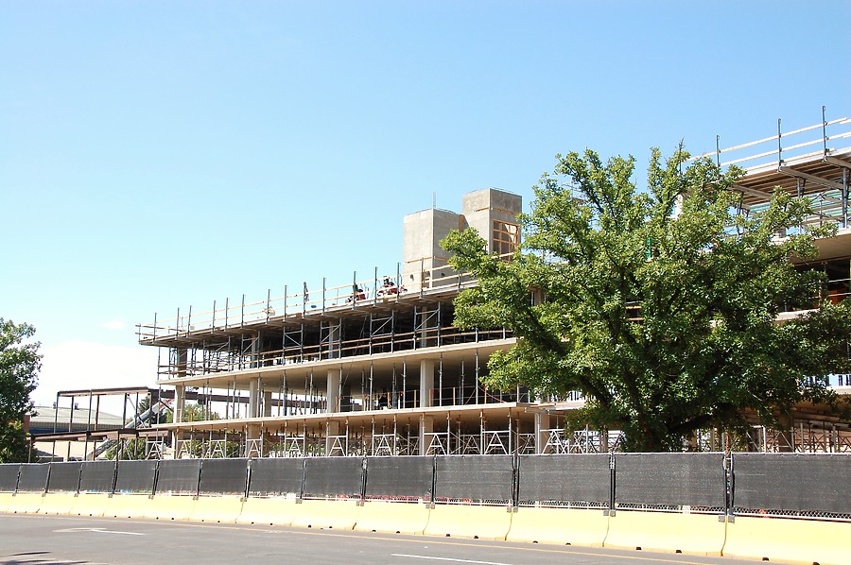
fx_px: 1133
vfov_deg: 28.0
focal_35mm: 48
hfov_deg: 41.2
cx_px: 426
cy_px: 282
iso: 320
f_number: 10
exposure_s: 1/250
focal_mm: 32
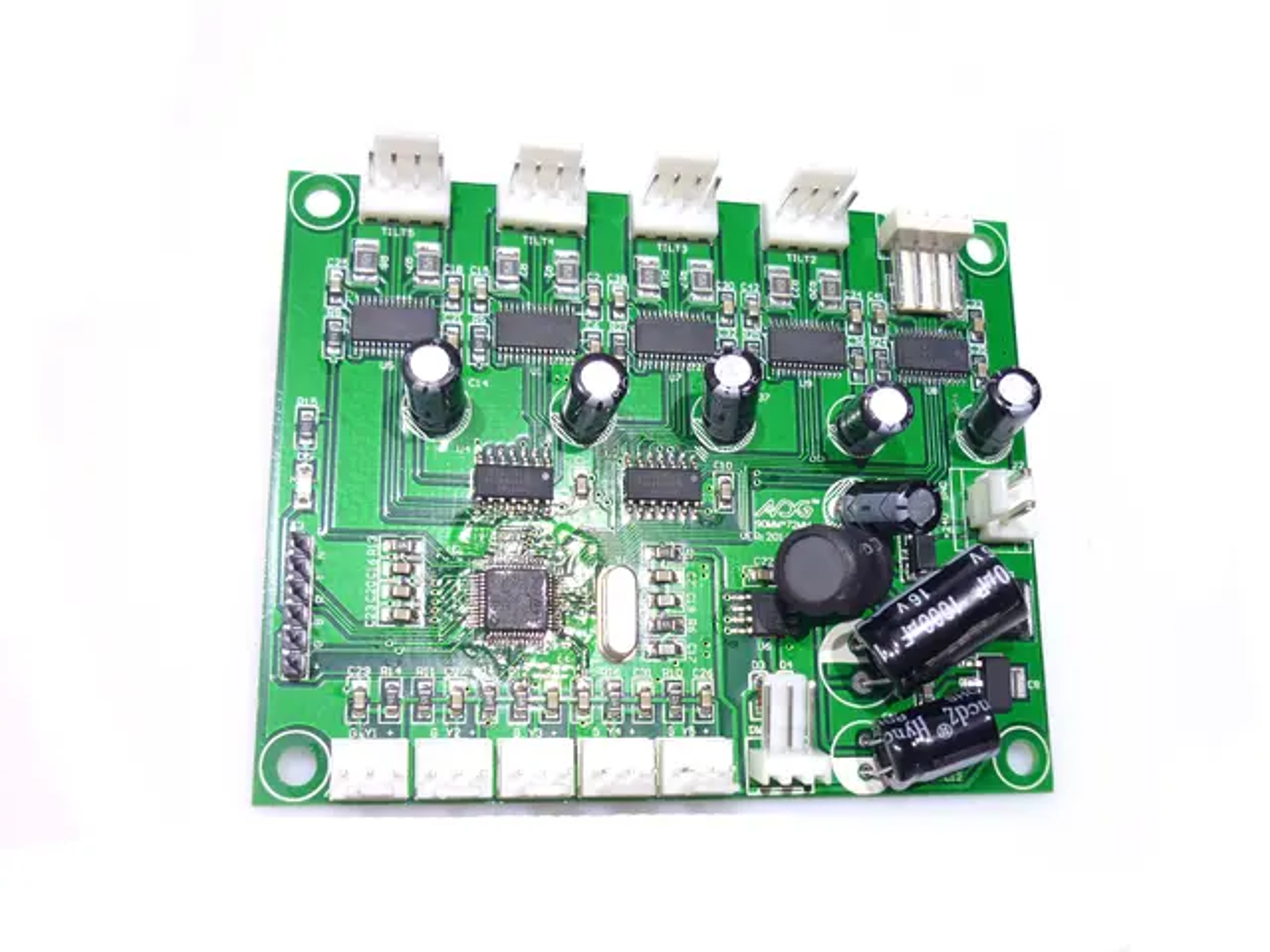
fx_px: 1211
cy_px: 476
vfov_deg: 42.9
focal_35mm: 33
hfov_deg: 55.4
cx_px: 635
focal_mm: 5.5
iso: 80
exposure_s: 1/60
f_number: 2.8
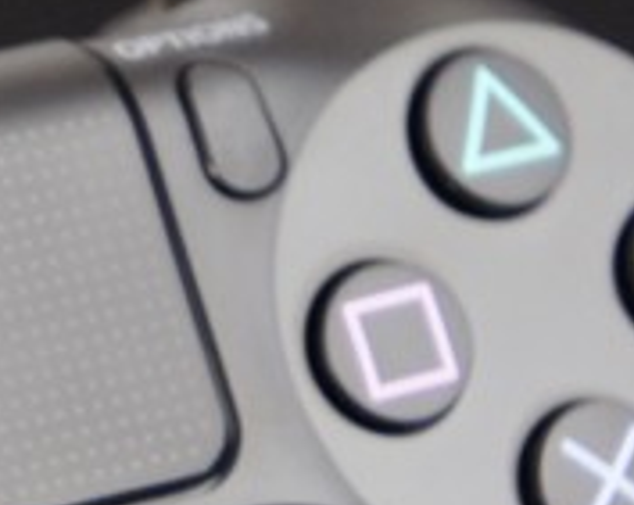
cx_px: -97
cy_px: 521
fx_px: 4919
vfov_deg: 5.9
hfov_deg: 7.3
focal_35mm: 263
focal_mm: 55
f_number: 5.6
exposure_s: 1/40
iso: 1600
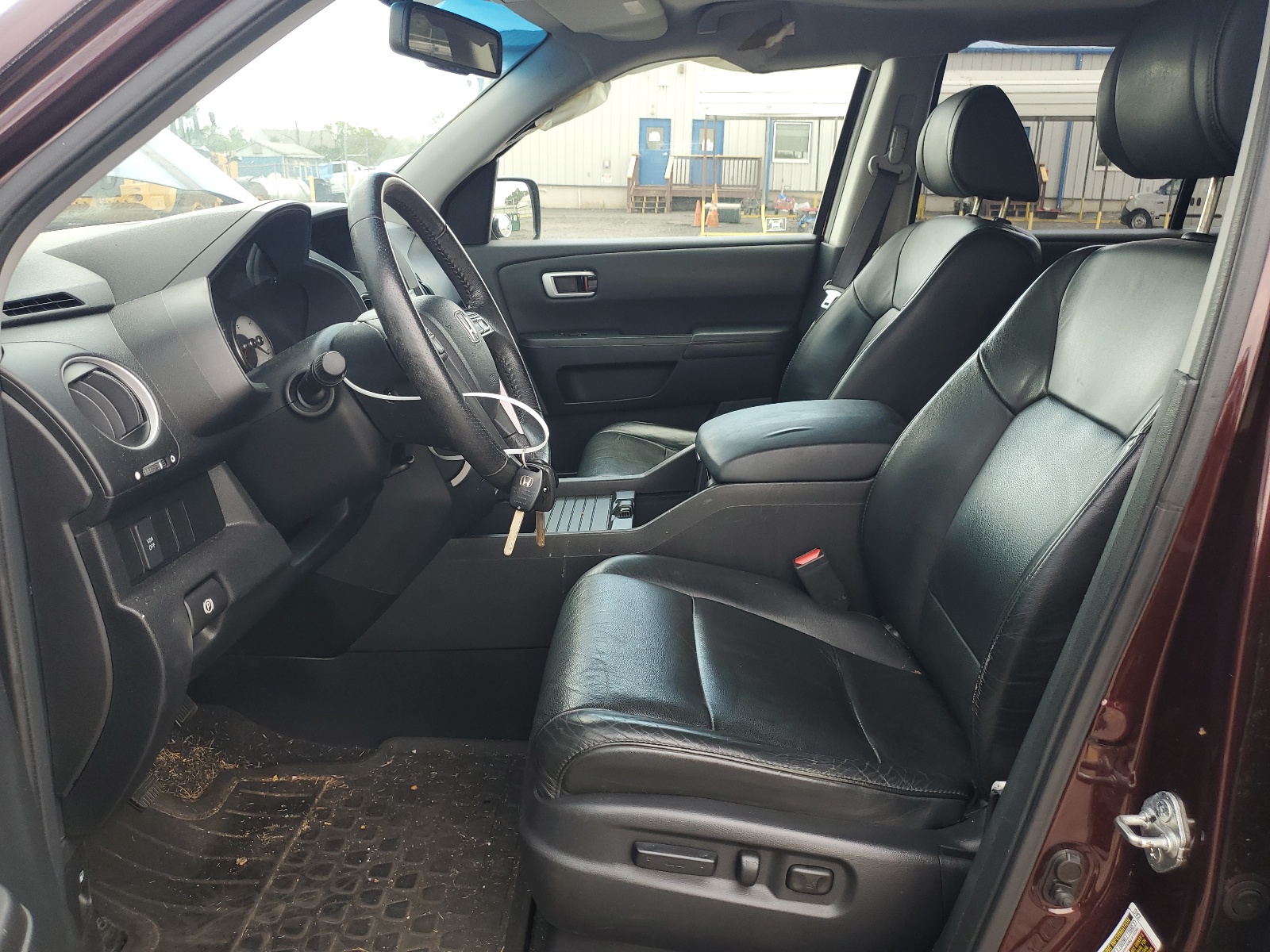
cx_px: 635
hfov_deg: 67.3
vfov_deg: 53.1
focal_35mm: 26
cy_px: 476
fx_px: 954
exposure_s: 1/133
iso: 50
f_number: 1.5
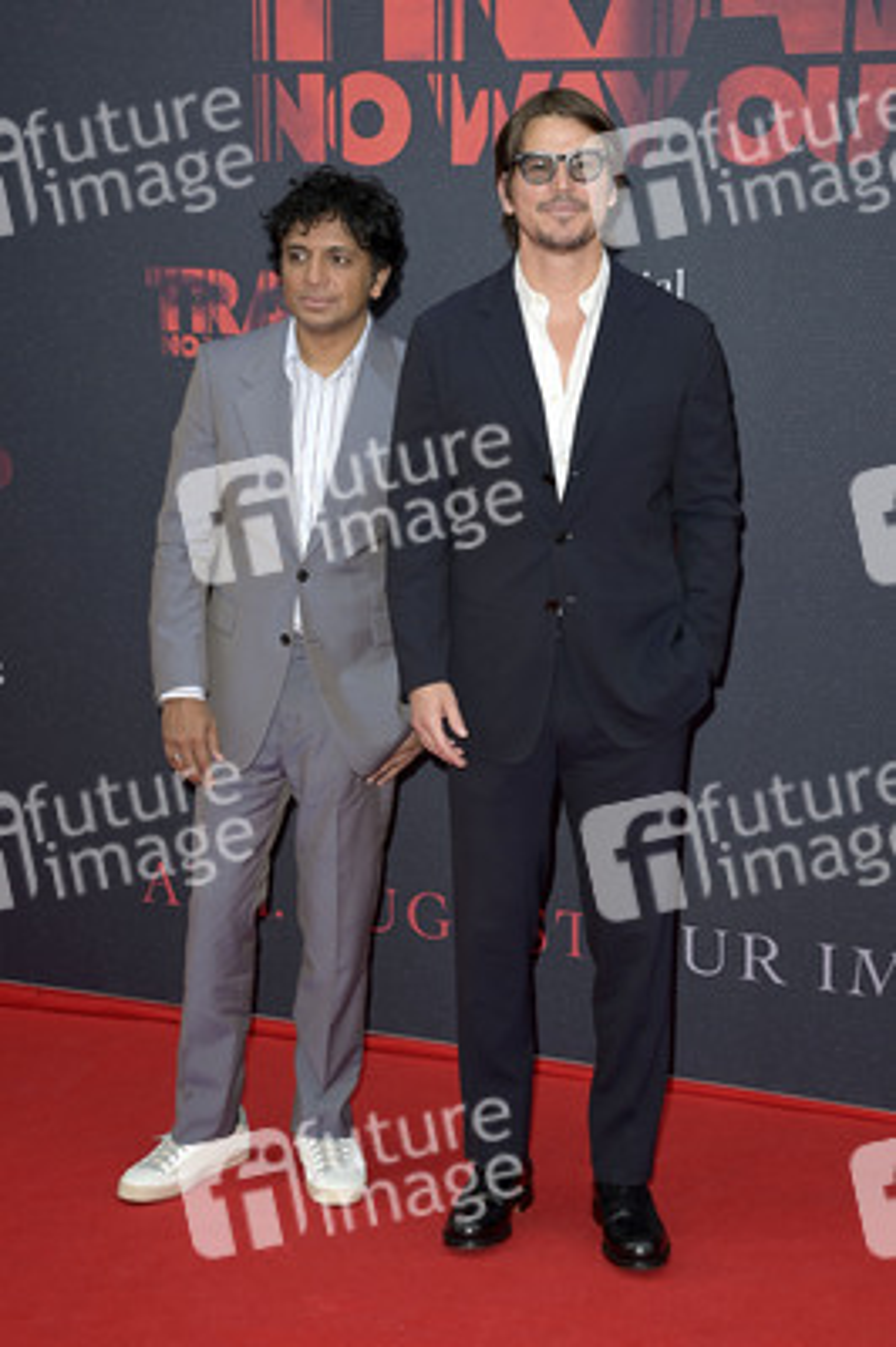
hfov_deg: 23.3
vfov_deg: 34.5
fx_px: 2169
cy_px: 674
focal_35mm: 58
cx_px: 448
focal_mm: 58
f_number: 7.1
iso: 400
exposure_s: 1/250
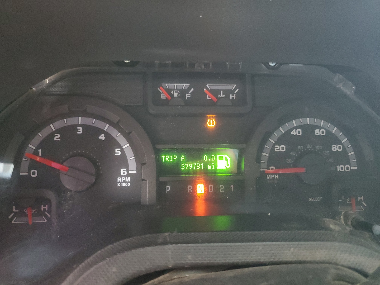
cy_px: 142
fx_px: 285
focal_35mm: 26
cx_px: 190
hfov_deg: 67.3
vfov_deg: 53.1
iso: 350
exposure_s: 1/15
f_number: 1.5
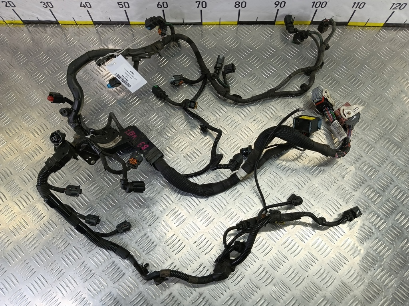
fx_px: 272
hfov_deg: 73.9
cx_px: 204
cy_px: 153
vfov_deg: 58.9
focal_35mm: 23
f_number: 1.6
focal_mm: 4.11
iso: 91
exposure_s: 1/50
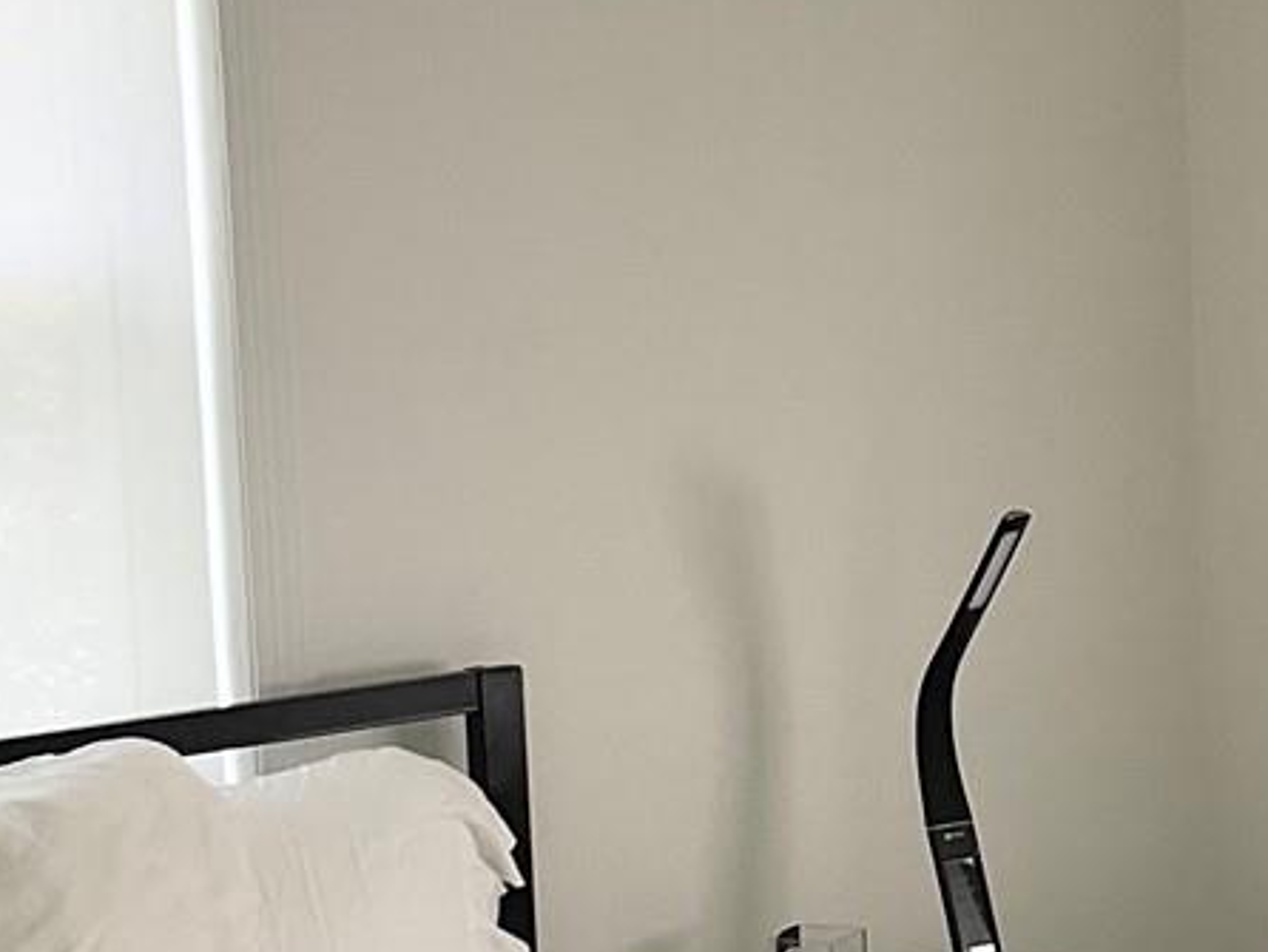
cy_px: 597
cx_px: 1168
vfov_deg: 14.2
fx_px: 3812
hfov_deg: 18.5
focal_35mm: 104
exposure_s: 1/120
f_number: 1.8
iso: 25
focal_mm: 3
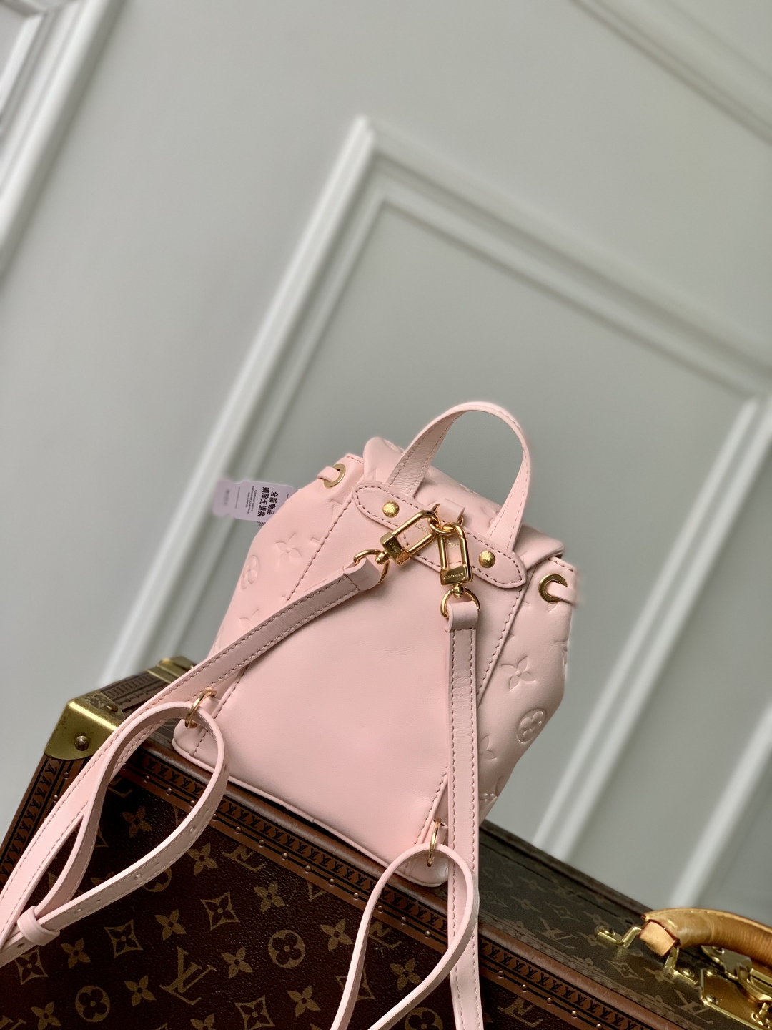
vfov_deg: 36.8
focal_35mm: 52
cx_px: 386
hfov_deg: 28.0
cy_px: 515
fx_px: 1546
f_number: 2.4
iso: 100
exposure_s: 1/122
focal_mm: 6
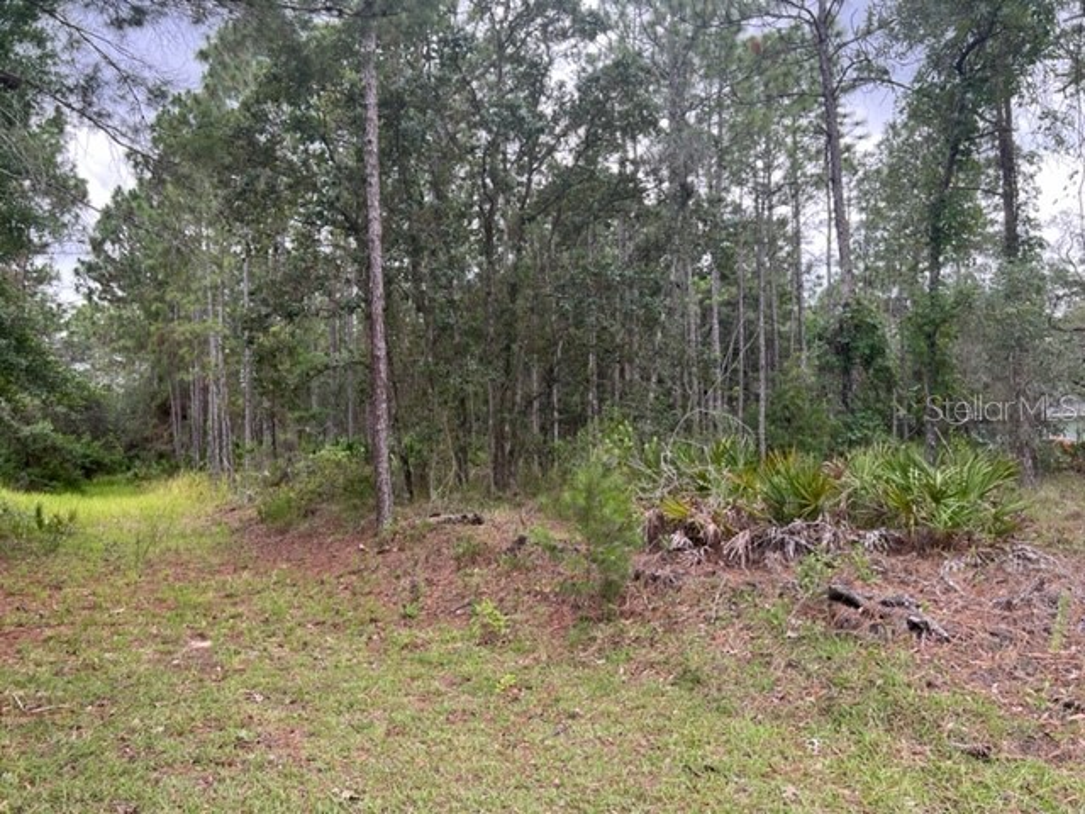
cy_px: 407
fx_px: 815
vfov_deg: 53.1
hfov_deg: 67.3
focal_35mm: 26
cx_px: 542
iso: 40
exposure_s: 1/254
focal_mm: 5.7
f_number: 1.5
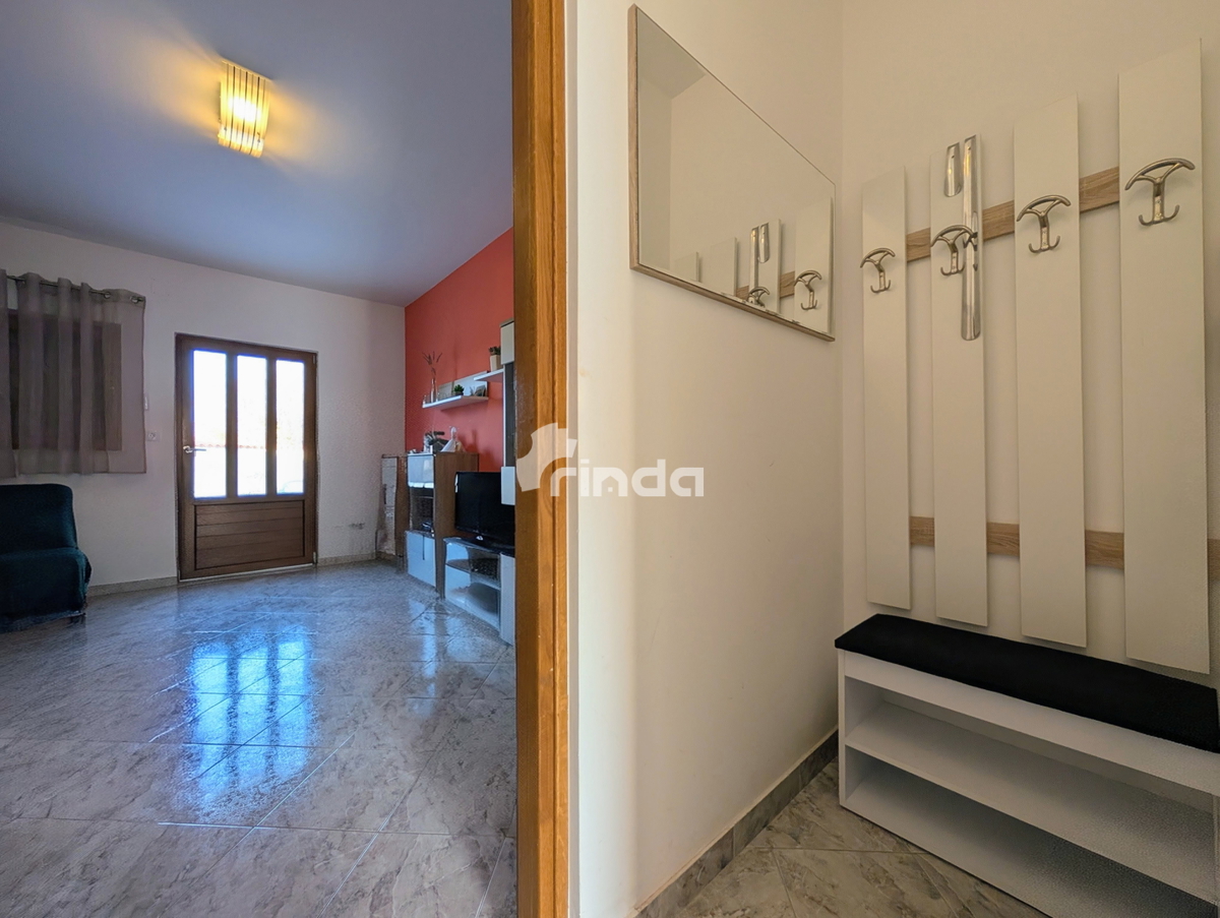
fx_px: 423
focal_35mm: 12
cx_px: 610
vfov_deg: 94.6
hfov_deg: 110.5
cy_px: 459
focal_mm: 2.02
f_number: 1.7
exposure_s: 1/100
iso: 65
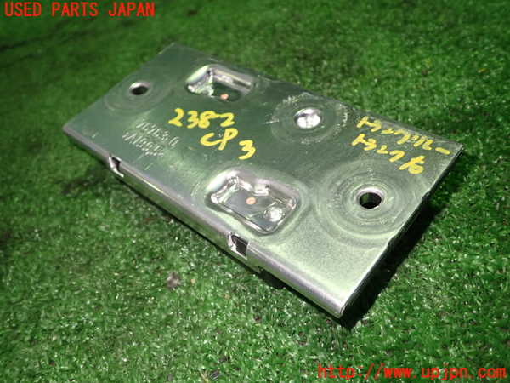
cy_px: 192
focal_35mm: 30
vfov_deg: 46.8
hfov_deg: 60.0
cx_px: 255
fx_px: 442
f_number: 2.3
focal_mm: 5.4
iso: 250
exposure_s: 1/30
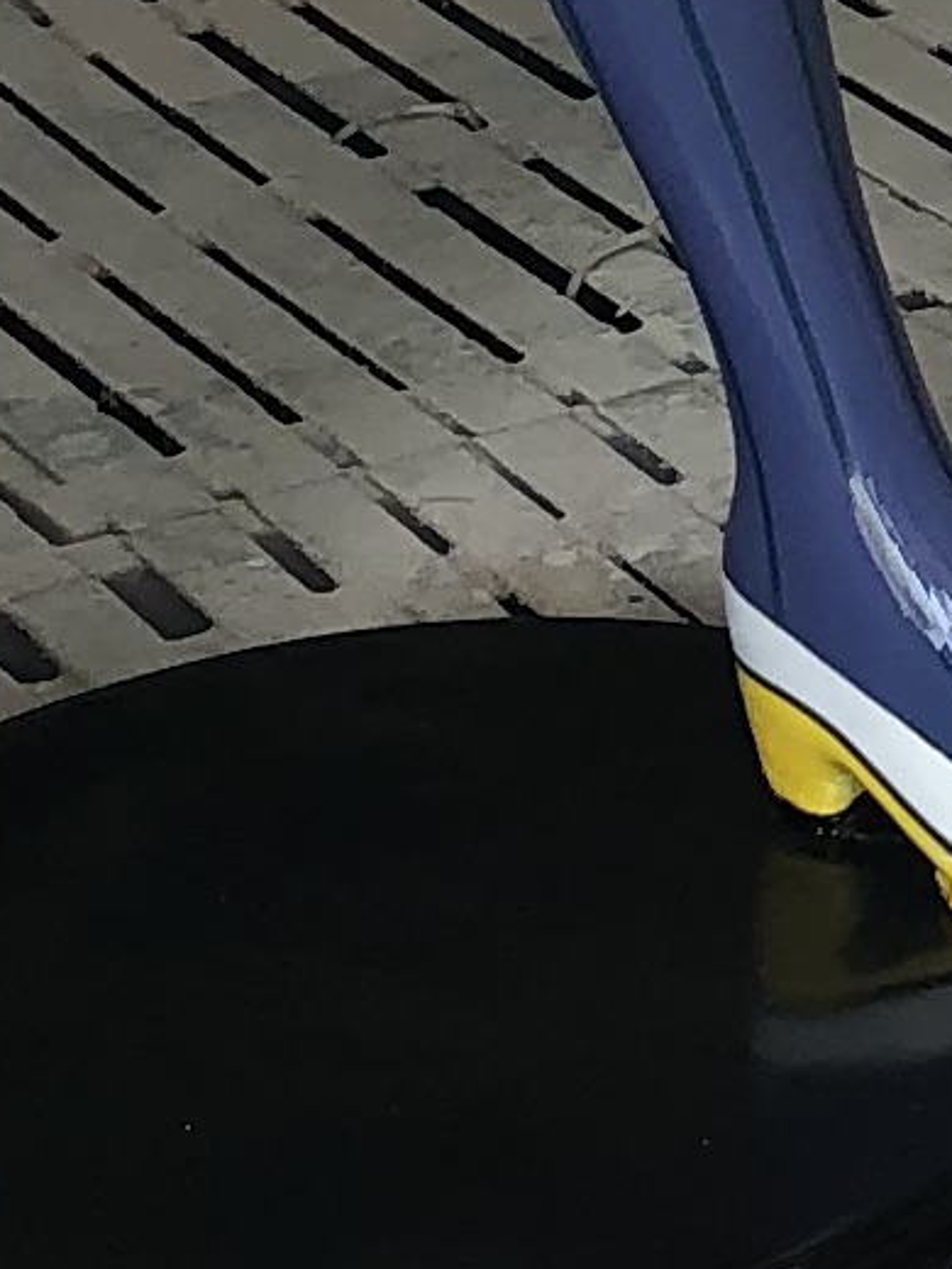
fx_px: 7957
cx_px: 2177
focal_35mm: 217
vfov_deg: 8.6
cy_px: -1401
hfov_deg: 6.5
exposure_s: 1/120
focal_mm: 4
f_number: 1.8
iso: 20
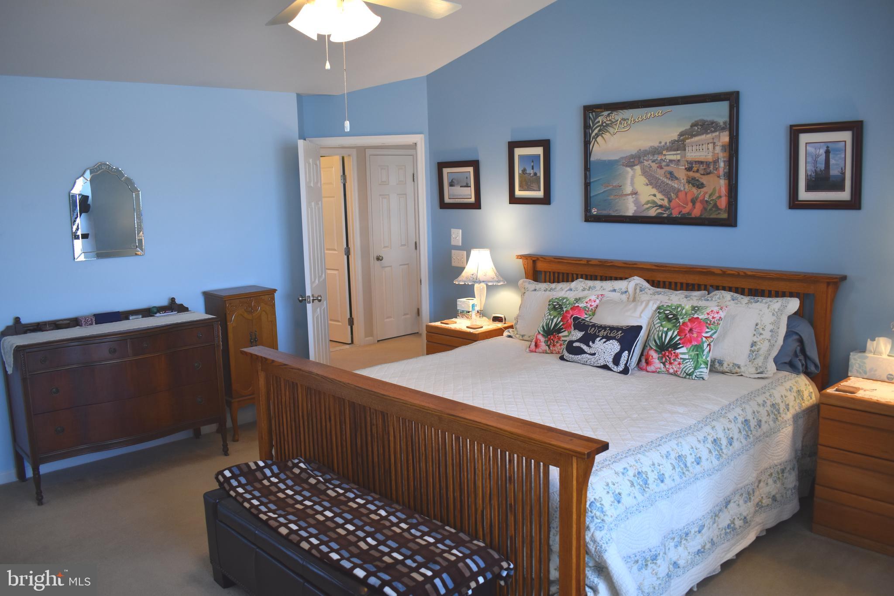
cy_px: 298
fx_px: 745
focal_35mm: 30
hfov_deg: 61.9
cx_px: 447
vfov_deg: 43.6
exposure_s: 1/60
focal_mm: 20
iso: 560
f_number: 4
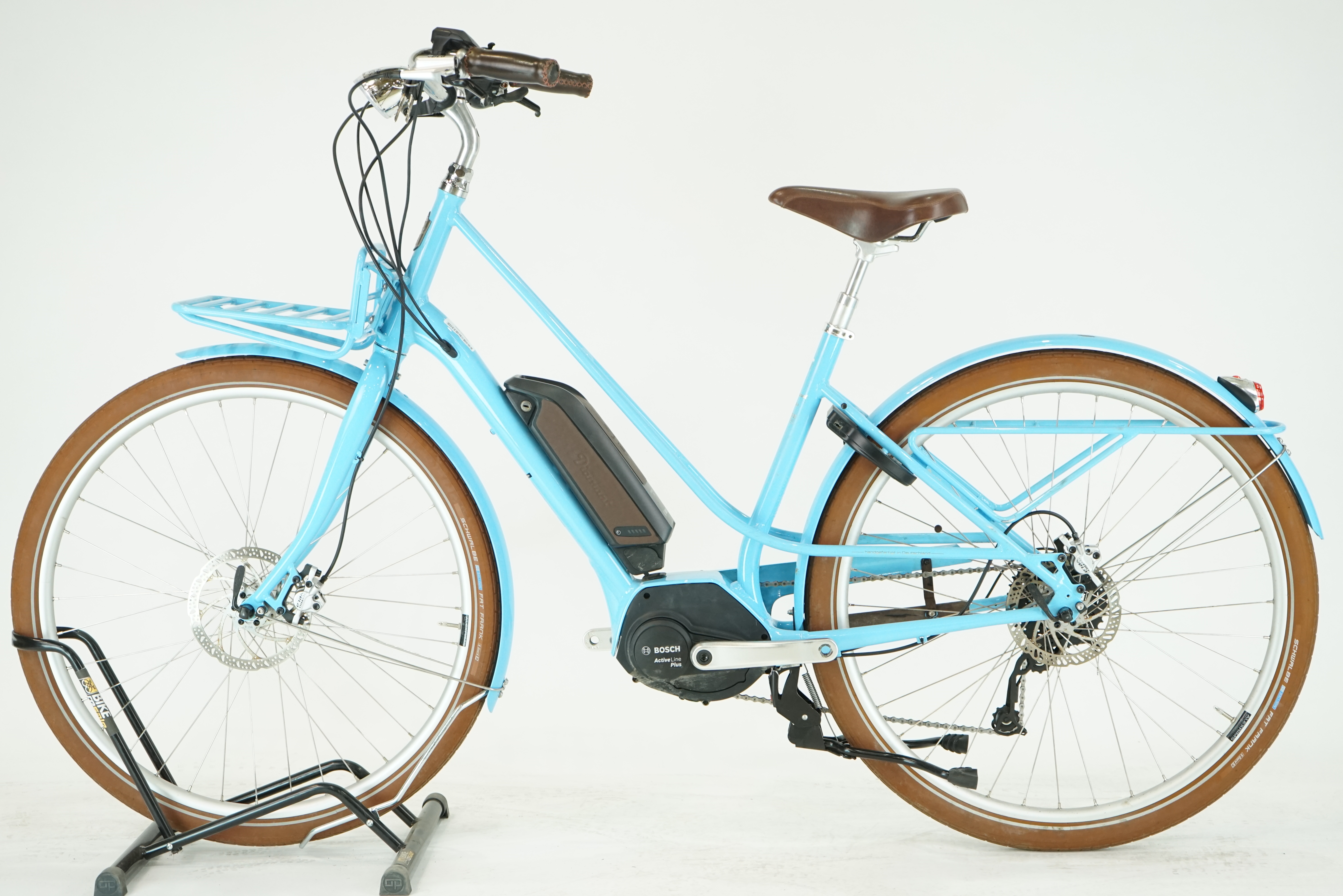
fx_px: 2201
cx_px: 672
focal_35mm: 59
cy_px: 448
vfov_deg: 23.0
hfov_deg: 33.9
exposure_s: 1/200
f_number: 5.6
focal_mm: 59
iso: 1600
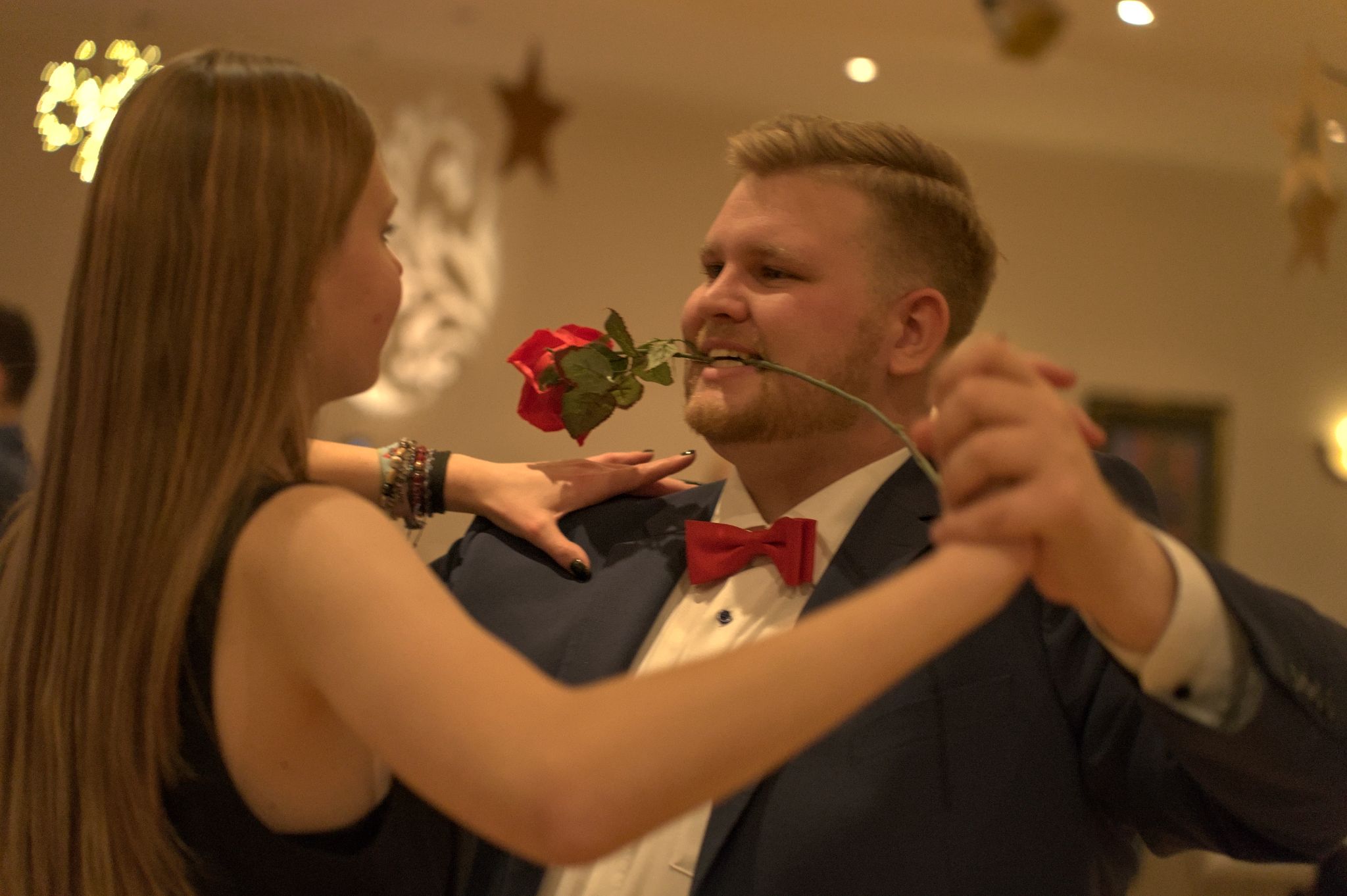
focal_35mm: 75
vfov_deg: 18.2
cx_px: 674
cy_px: 448
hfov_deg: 27.0
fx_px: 2804
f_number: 2.8
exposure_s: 1/100
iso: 3200
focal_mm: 75
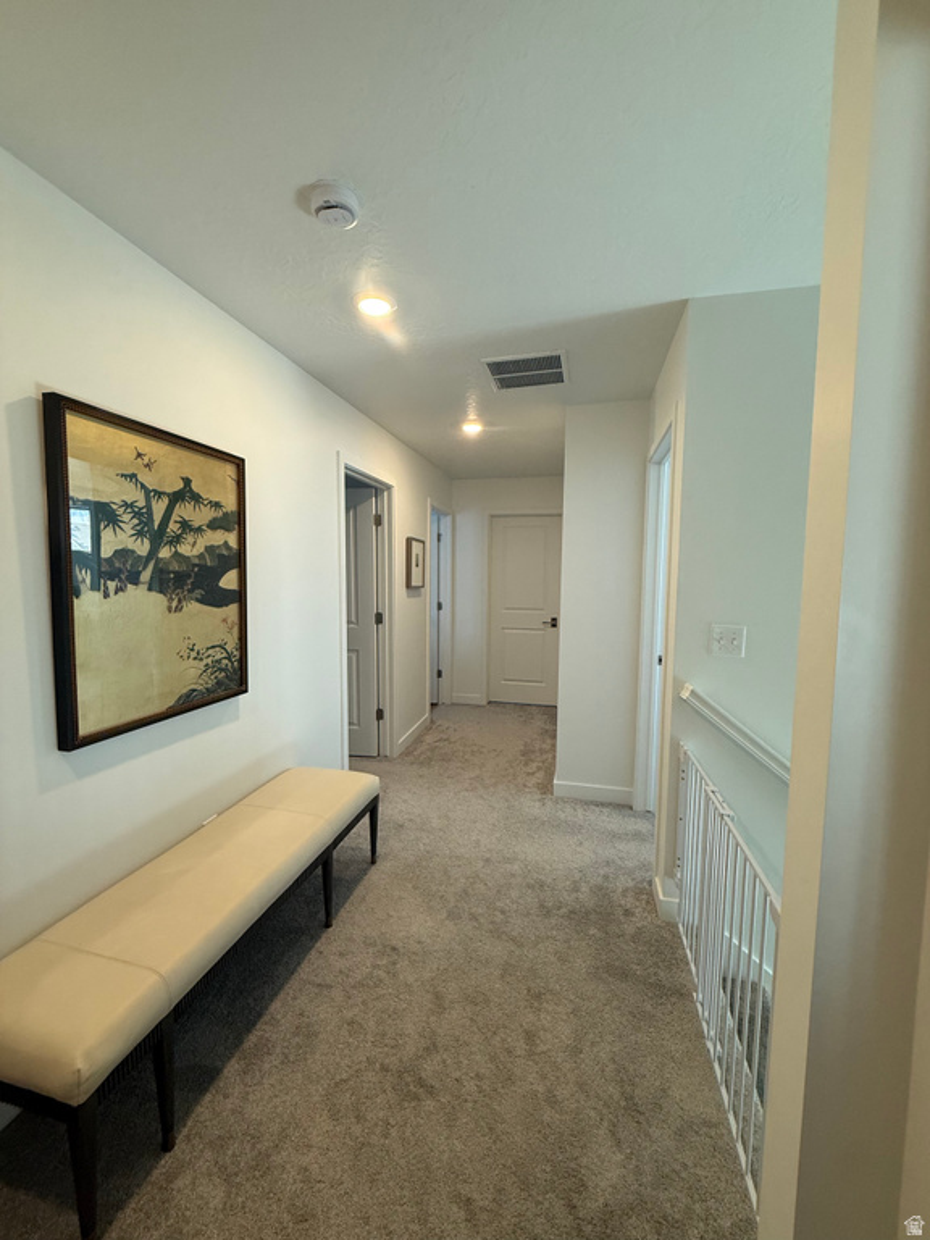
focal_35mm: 14
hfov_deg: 85.7
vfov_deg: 102.1
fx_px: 502
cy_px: 620
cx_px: 465
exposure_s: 1/120
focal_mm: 2.22
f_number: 2.2
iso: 200
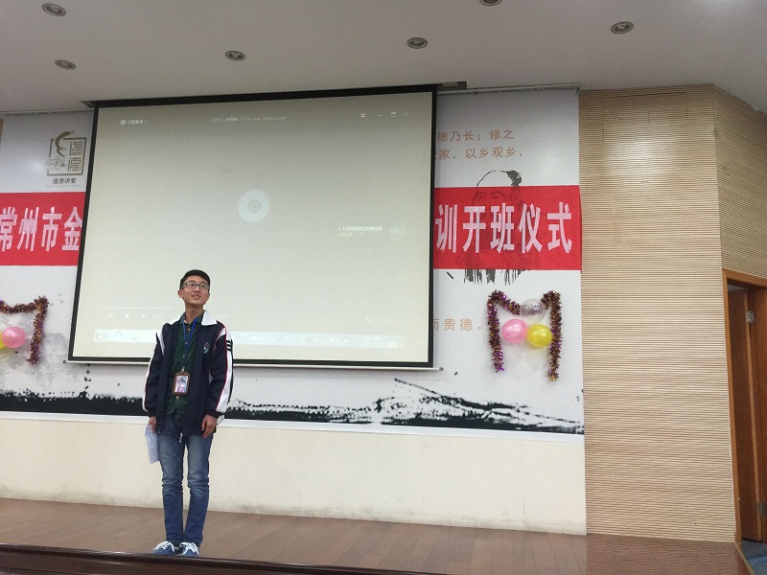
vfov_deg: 48.2
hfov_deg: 61.7
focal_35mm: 29
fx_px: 643
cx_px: 384
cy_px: 288
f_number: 2.2
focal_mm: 4.15
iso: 100
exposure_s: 1/17
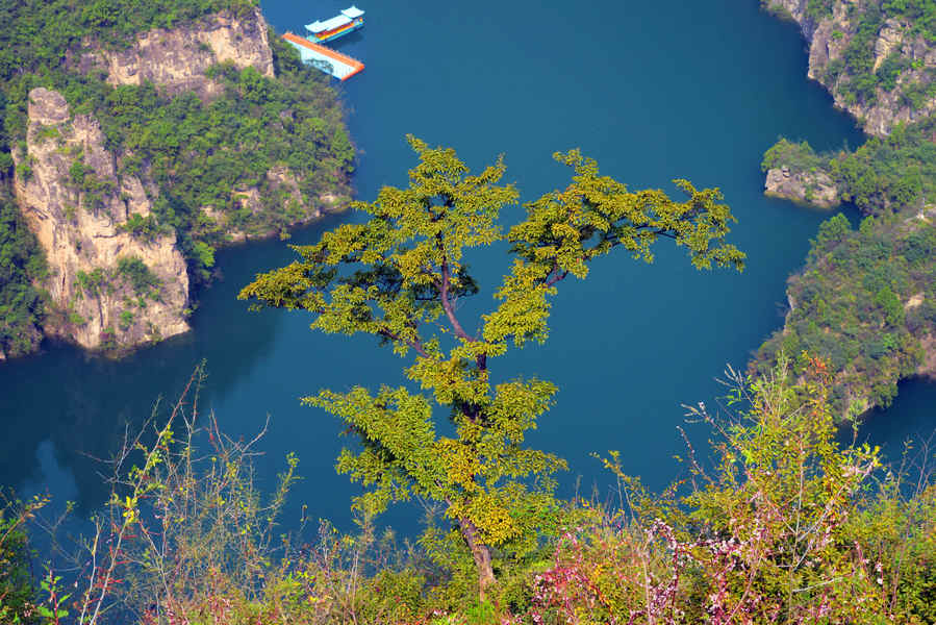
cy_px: 312
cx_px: 468
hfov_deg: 22.6
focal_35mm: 90
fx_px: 2341
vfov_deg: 15.2
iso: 250
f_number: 16
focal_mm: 90
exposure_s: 1/60
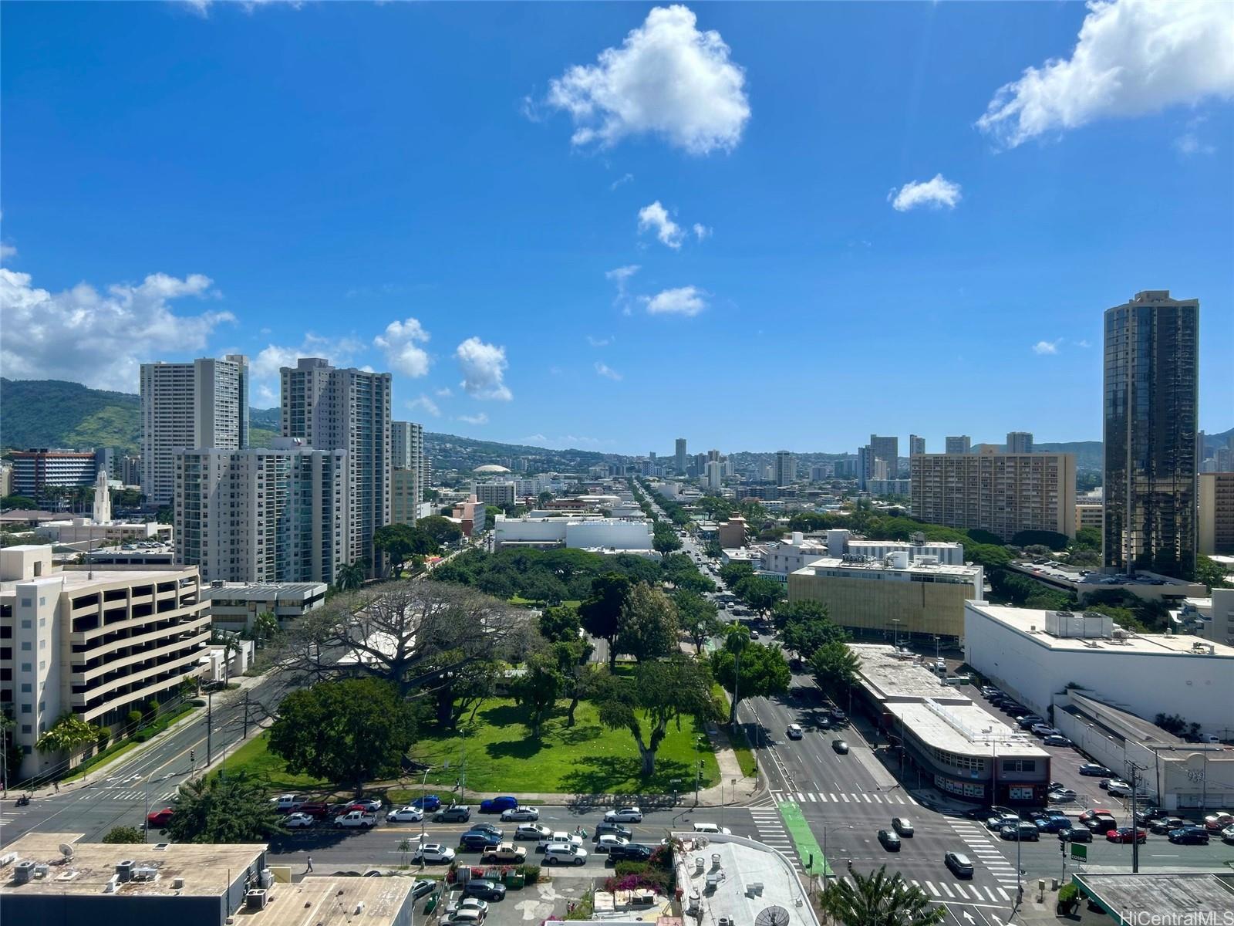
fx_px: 927
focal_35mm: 26
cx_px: 617
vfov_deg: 53.1
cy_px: 463
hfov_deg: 67.3
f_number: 1.5
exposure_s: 1/2299
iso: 50
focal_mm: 5.7
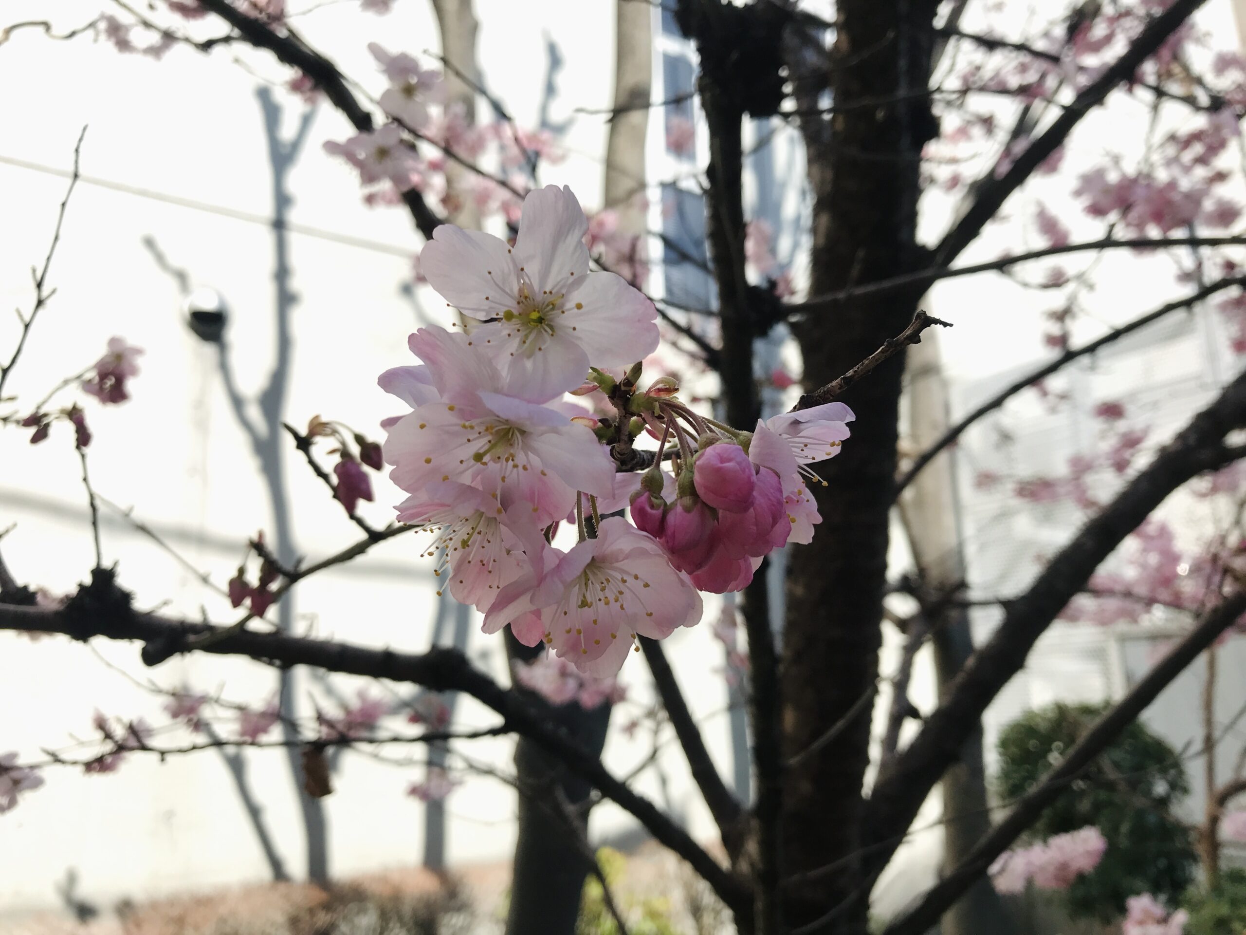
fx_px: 1008
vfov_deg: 49.7
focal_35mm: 28
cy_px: 468
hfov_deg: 63.4
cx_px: 623
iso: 20
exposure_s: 1/977
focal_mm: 3.99
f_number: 1.8
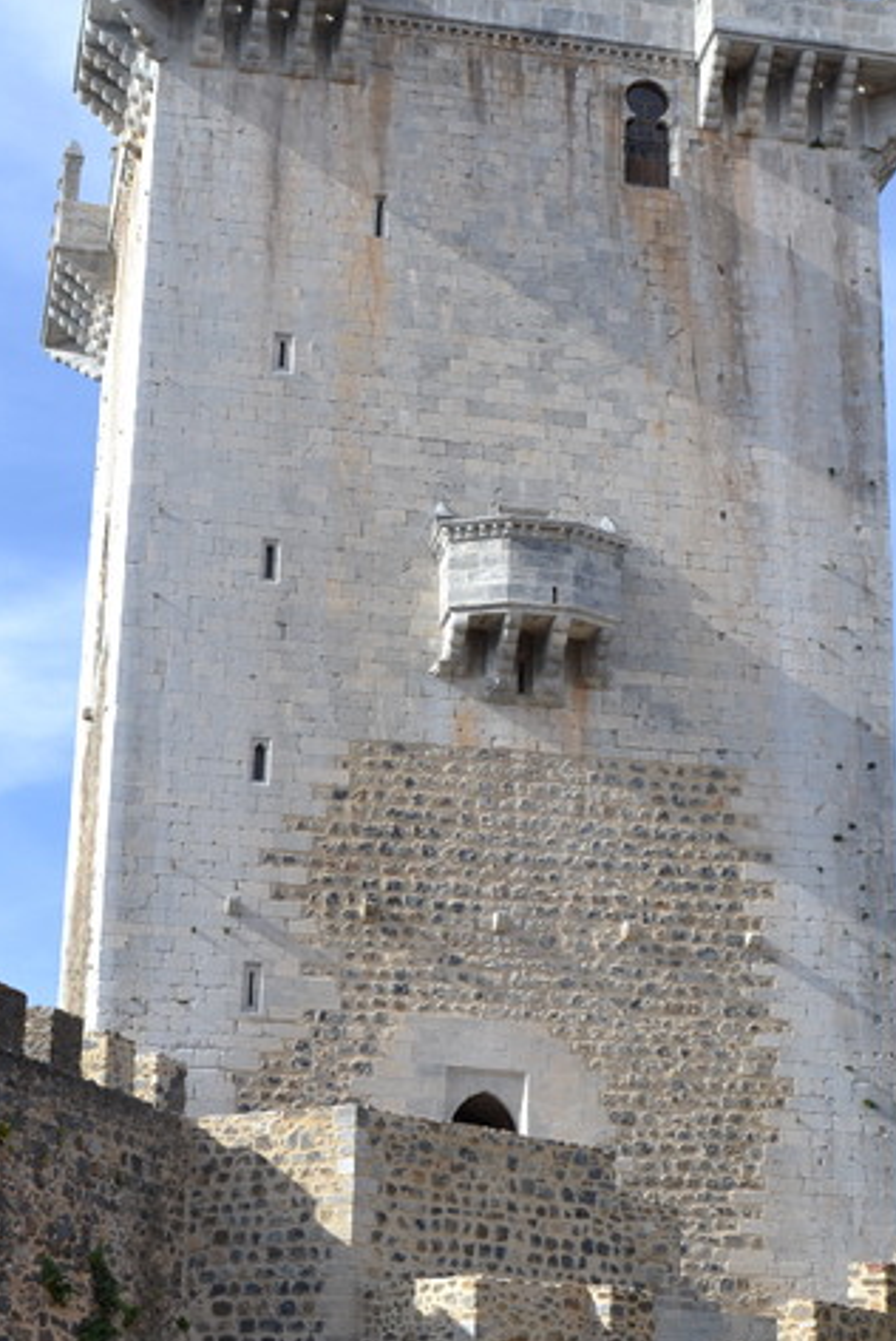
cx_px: 508
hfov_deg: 18.7
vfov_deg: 27.7
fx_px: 2721
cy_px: 669
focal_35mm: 73
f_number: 7.1
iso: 100
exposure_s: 1/250
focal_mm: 24
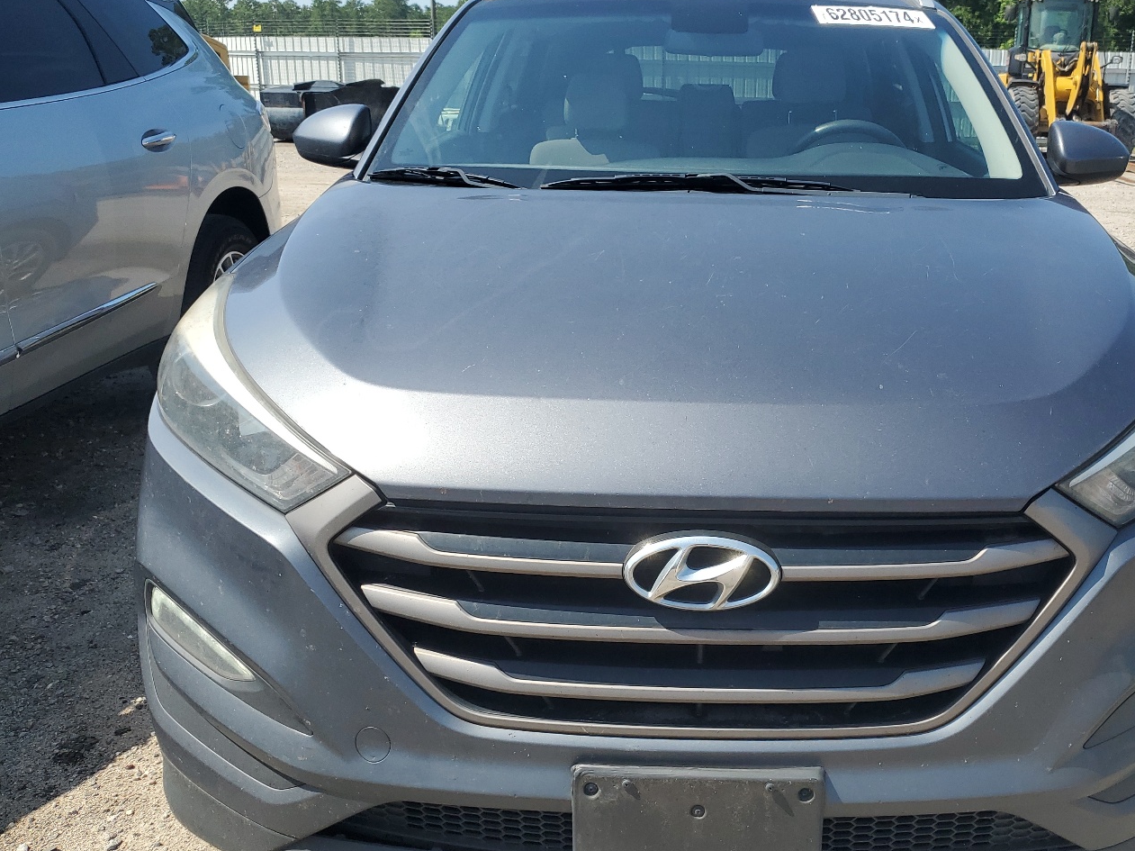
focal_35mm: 33
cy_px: 429
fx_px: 1082
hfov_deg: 54.7
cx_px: 718
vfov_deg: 42.9
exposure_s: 1/2500
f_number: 1.5
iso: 50
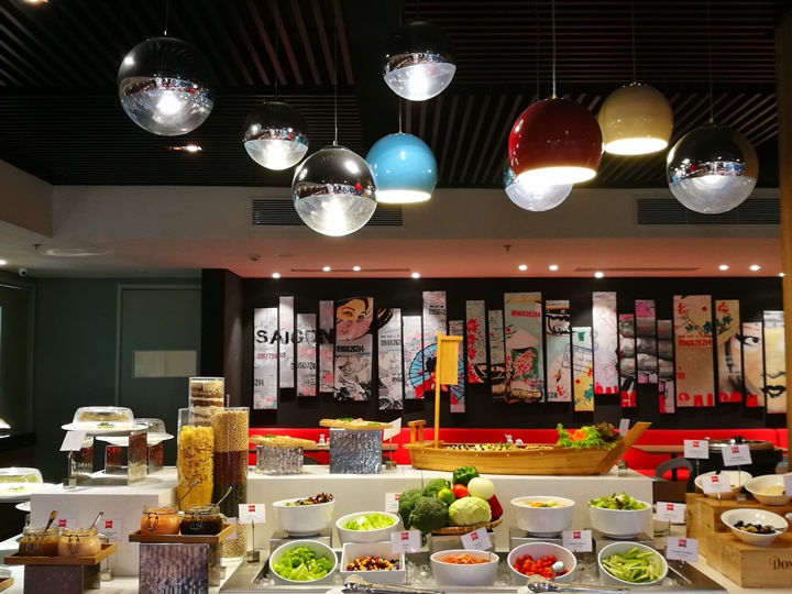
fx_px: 892
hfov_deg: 47.9
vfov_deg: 36.8
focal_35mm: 39
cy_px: 297
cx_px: 396
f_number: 2.2
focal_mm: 4.5
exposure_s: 1/20
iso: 250
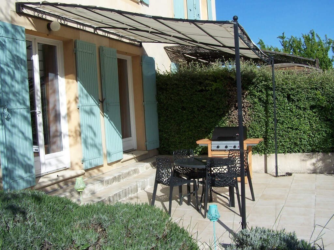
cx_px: 167
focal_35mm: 38
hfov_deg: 49.0
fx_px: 367
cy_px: 125
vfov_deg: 37.7
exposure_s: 1/750
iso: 80
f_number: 4
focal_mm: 6.3
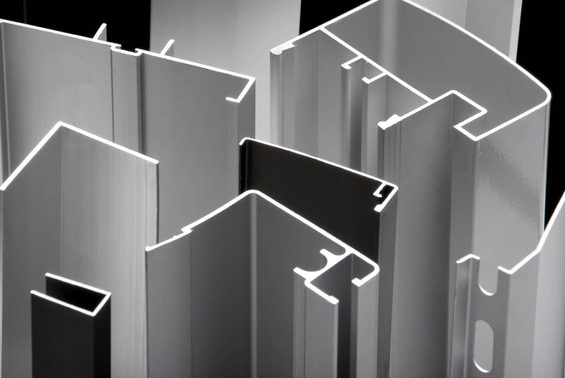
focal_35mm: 202
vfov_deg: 6.8
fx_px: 3182
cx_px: 282
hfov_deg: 10.1
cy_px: 189
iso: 100
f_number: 16
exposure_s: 1/200
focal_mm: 135
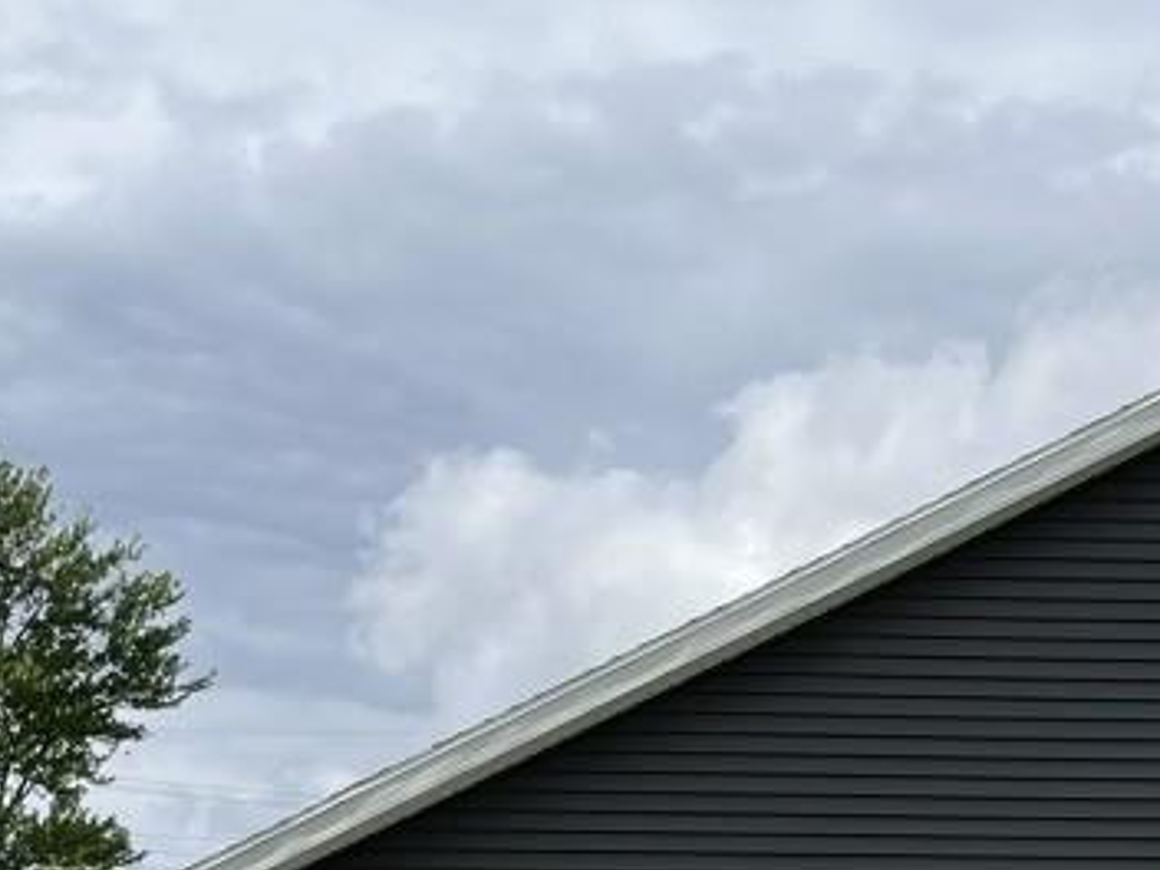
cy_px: 1343
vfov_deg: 16.0
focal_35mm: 84
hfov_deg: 22.7
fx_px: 2815
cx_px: 1066
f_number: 1.6
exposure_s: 1/3215
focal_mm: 5.1
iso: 50
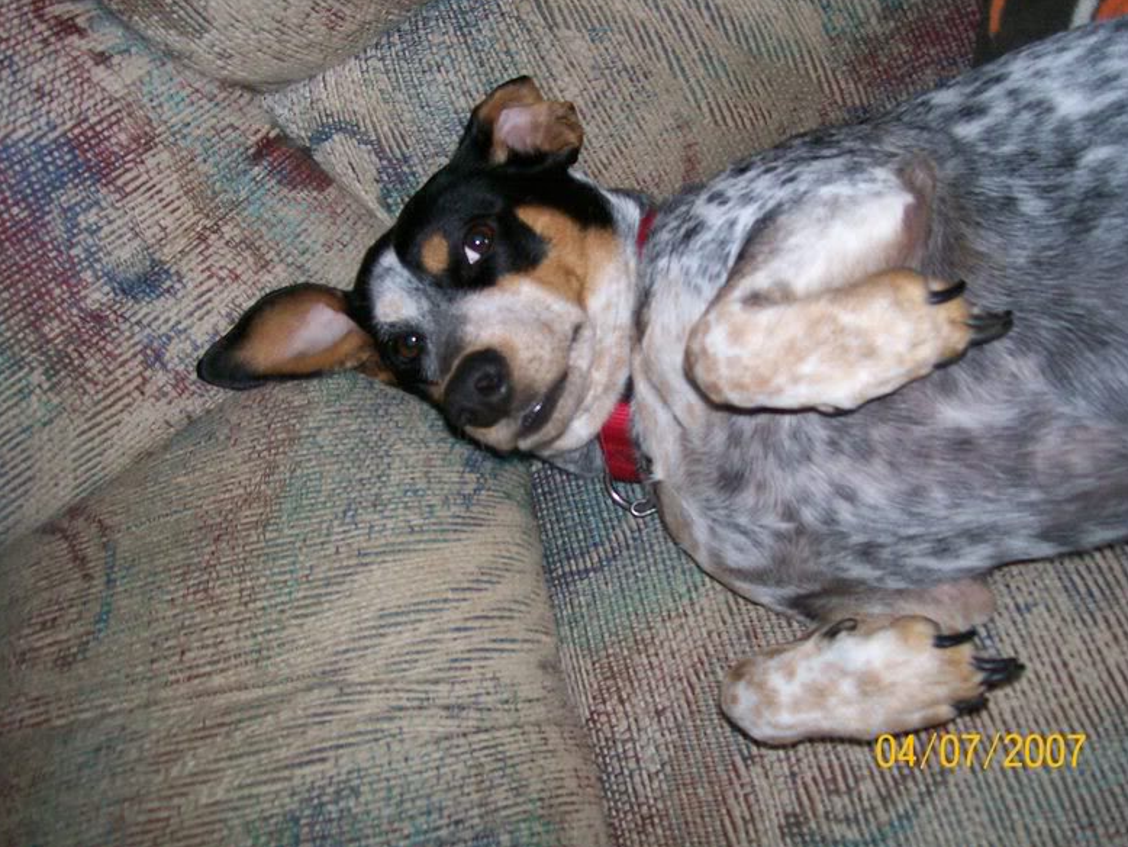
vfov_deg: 38.7
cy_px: 421
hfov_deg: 50.1
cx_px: 565
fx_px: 1206
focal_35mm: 37
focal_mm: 6
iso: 140
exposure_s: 1/64
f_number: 2.7
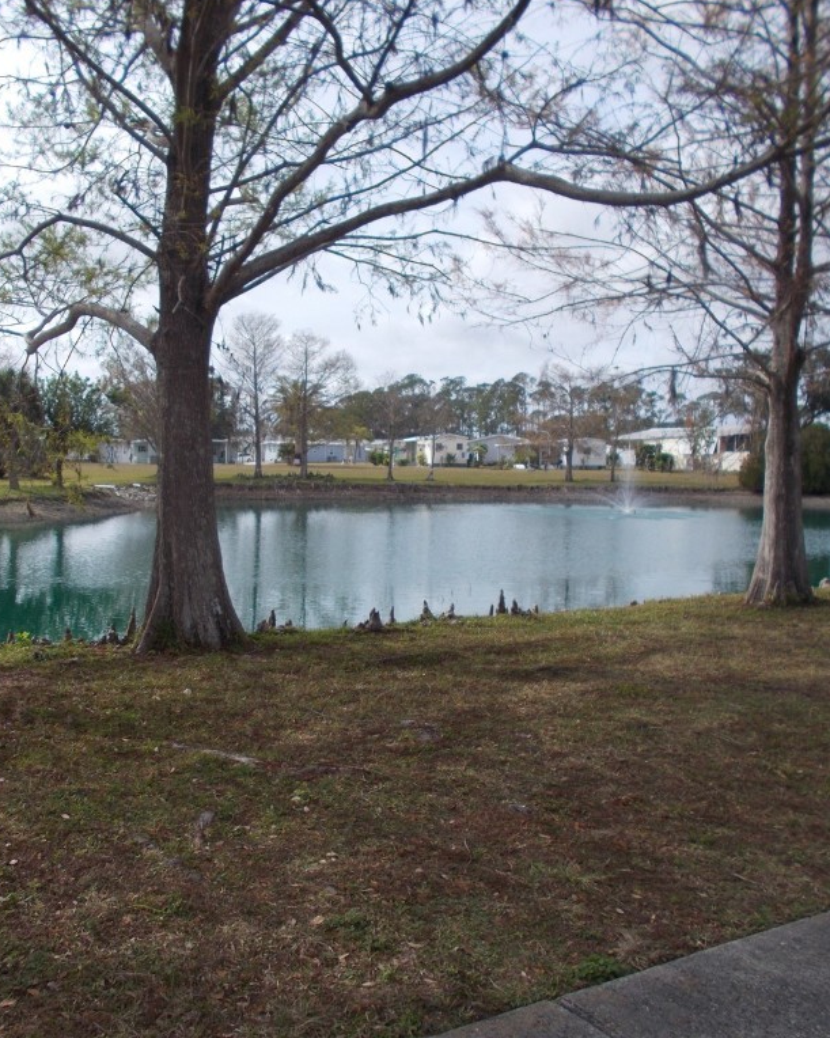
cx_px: 330
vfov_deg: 52.8
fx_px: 1044
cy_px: 518
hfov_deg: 43.1
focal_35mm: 34
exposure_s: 1/160
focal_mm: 4.6
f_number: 8
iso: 80
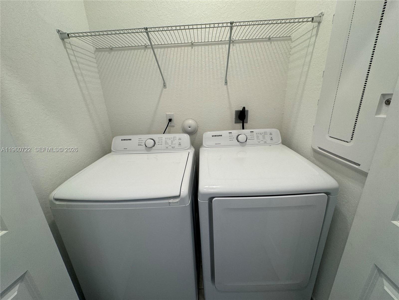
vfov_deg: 85.7
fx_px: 161
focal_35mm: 14
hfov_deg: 102.1
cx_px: 200
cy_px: 150
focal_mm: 2.22
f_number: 2.2
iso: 125
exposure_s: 1/120
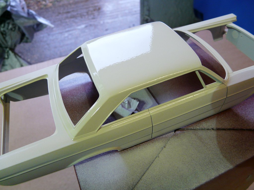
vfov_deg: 49.7
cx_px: 127
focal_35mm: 28
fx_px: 205
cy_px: 95
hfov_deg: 63.4
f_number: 2.8
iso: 200
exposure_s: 1/20
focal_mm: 4.6
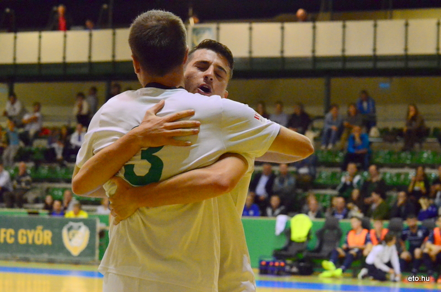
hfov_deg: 17.1
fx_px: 1467
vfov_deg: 11.4
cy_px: 146
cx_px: 220
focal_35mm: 120
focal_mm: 80
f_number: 5.6
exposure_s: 1/500
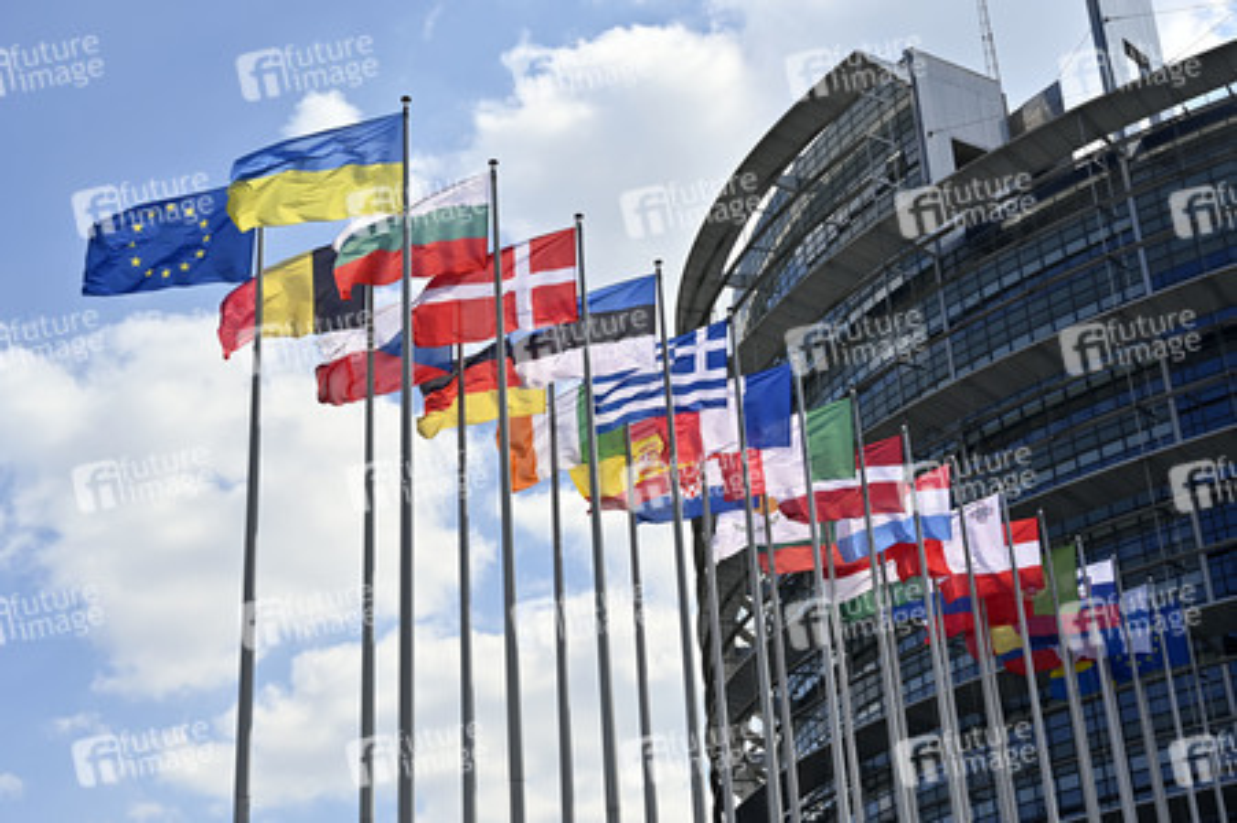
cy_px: 412
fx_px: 1545
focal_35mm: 45
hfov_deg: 43.6
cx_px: 618
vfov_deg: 29.8
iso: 80
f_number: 4
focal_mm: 45
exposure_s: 1/1600
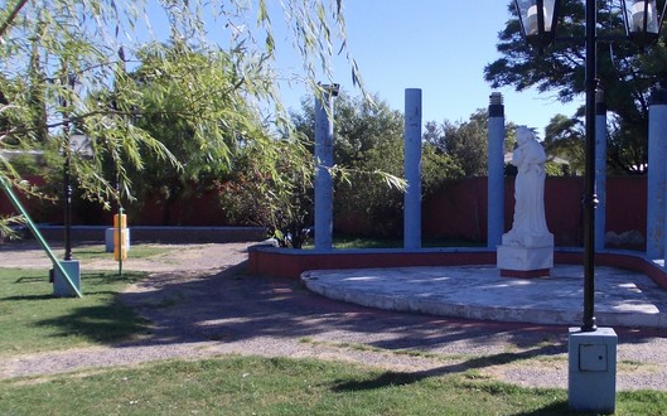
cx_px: 475
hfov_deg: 45.1
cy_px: 219
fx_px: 781
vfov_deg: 29.8
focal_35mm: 43
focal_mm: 4
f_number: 5.4
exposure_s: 1/250
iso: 80
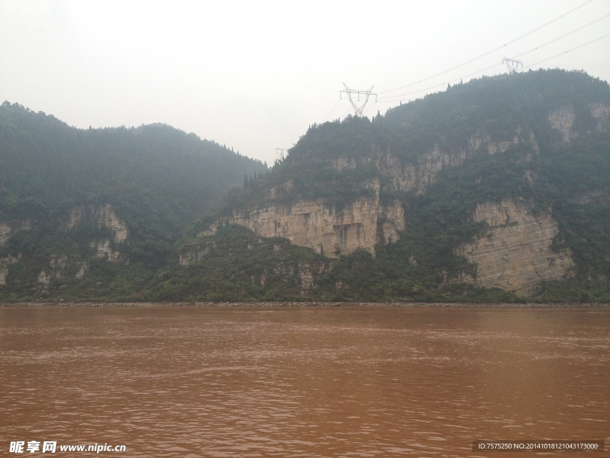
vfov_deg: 40.7
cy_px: 229
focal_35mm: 35
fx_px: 617
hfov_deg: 52.6
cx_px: 305
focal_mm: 4.28
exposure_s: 1/428
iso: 80
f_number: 2.4
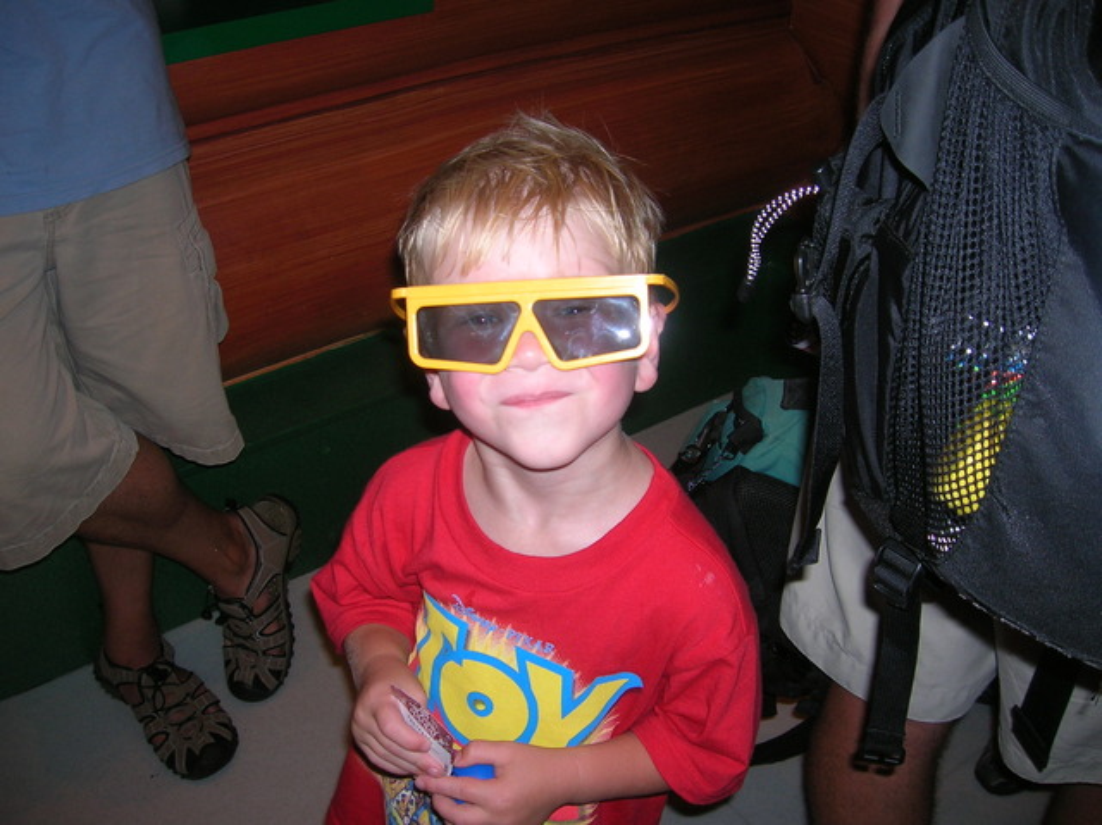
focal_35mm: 34
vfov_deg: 41.7
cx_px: 551
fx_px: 1082
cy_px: 412
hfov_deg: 54.0
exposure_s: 1/60.1
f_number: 2.9
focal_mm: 5.7
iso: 50
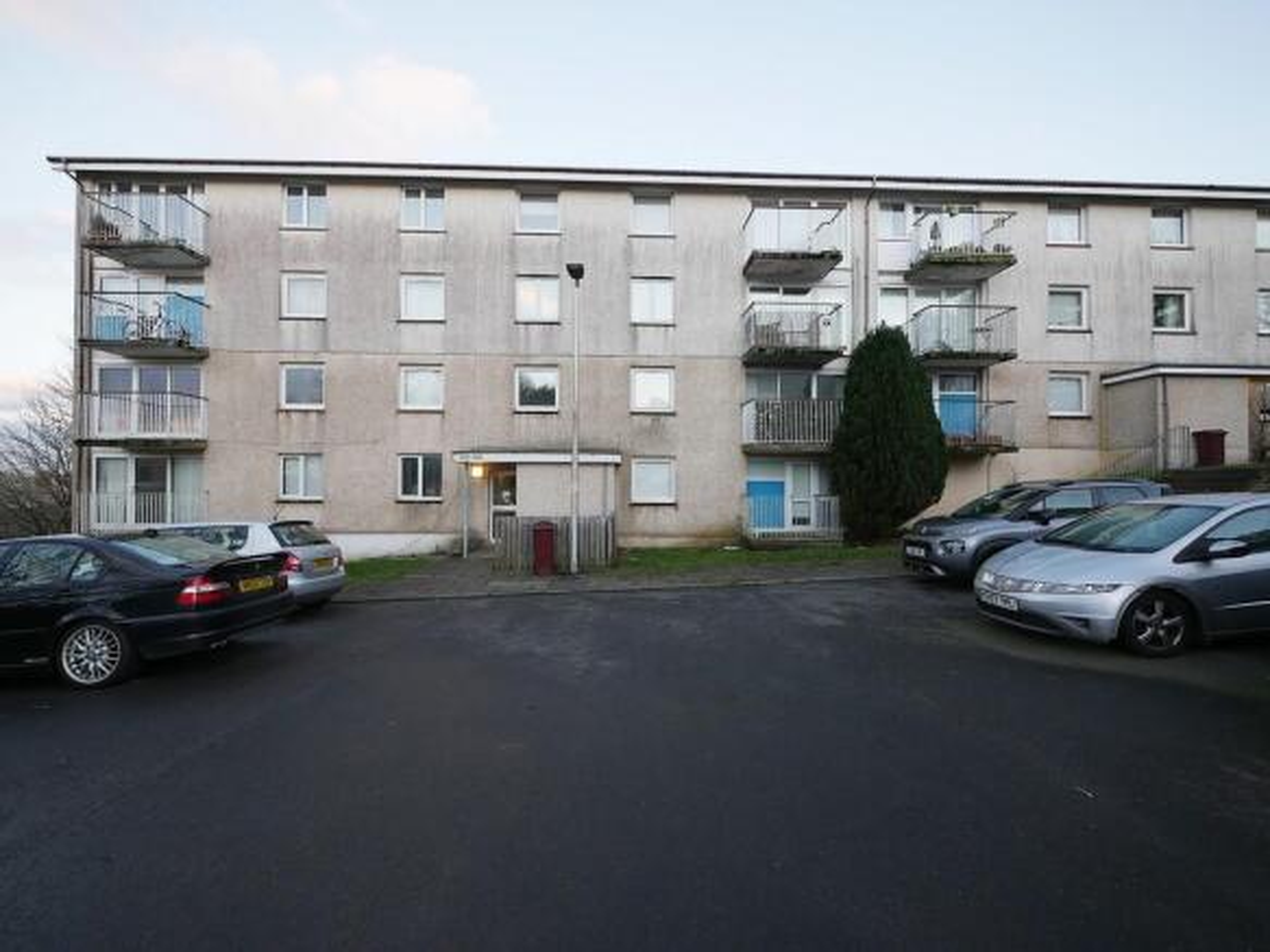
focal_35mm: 14
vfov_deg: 85.7
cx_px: 635
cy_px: 476
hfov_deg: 102.1
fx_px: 514
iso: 200
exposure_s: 1/80
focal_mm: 7
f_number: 4
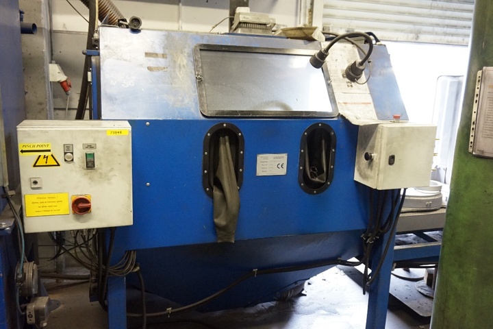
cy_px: 164
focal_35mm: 30
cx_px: 246
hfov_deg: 61.9
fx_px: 411
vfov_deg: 43.6
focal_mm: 20
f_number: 4
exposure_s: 1/50
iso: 3200
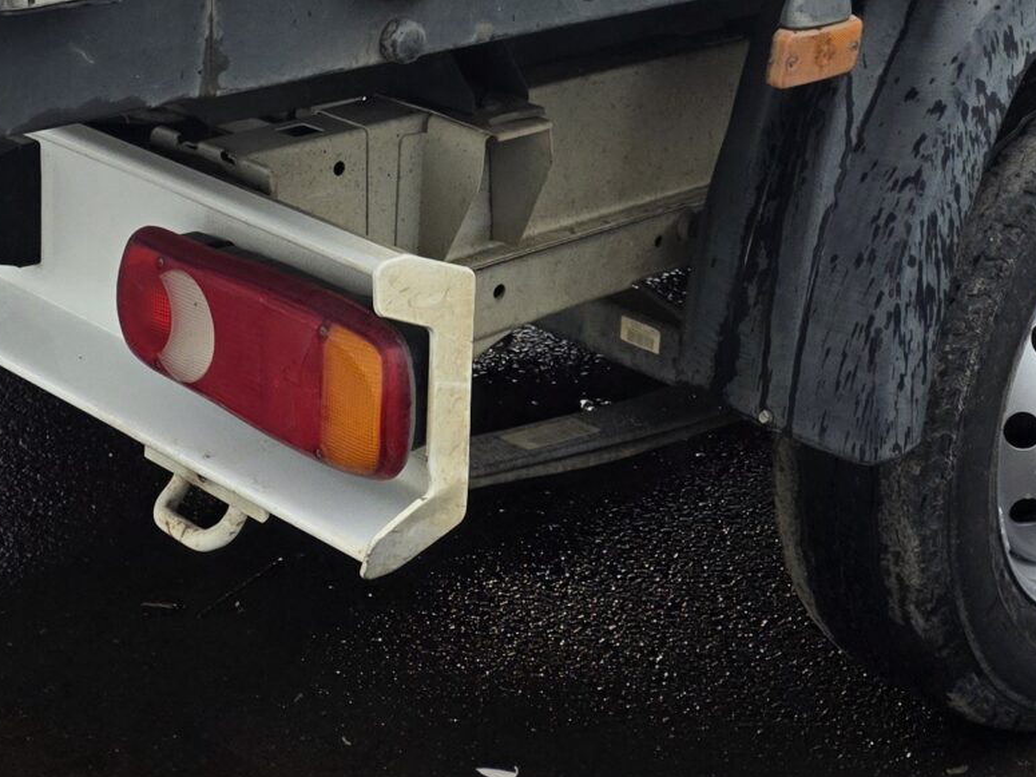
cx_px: 600
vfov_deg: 18.4
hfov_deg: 25.6
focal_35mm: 76
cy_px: -150
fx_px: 2274
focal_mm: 6.25
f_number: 1.7
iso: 50
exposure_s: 1/359
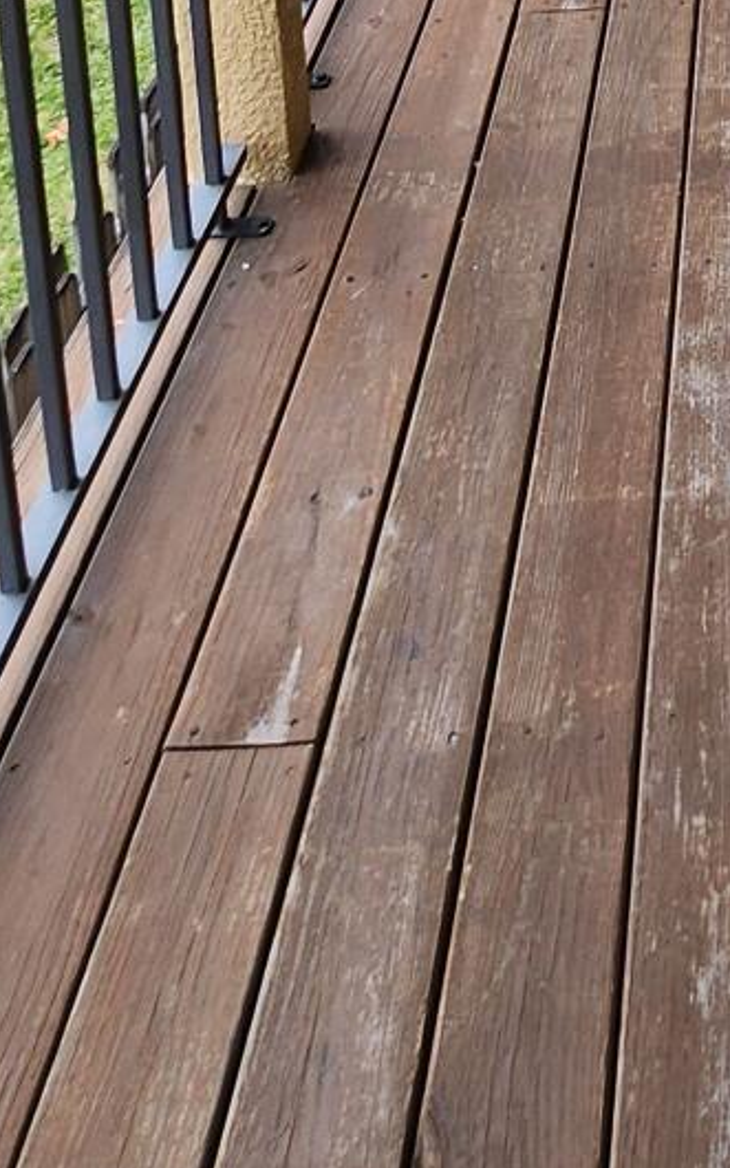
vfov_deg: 28.1
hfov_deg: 22.6
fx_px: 1656
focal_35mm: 52
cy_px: -520
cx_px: 906
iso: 32
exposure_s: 1/125
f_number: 2.2
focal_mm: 1.7
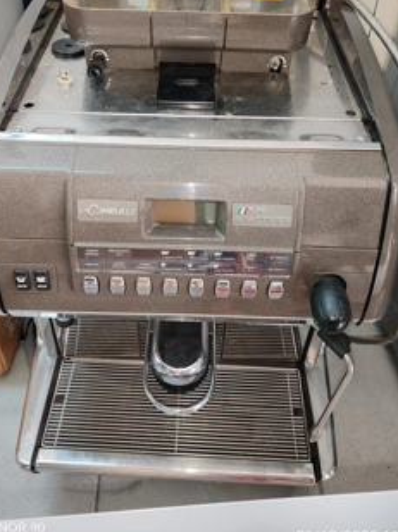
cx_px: 191
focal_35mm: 35
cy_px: 219
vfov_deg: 52.4
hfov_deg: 40.6
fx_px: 538
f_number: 1.9
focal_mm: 6.12
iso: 2000
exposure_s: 1/50
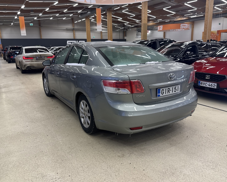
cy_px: 89
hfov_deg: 66.0
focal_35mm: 26
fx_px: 175
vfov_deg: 54.9
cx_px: 113
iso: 125
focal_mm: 6.76
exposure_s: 1/100
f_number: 1.78
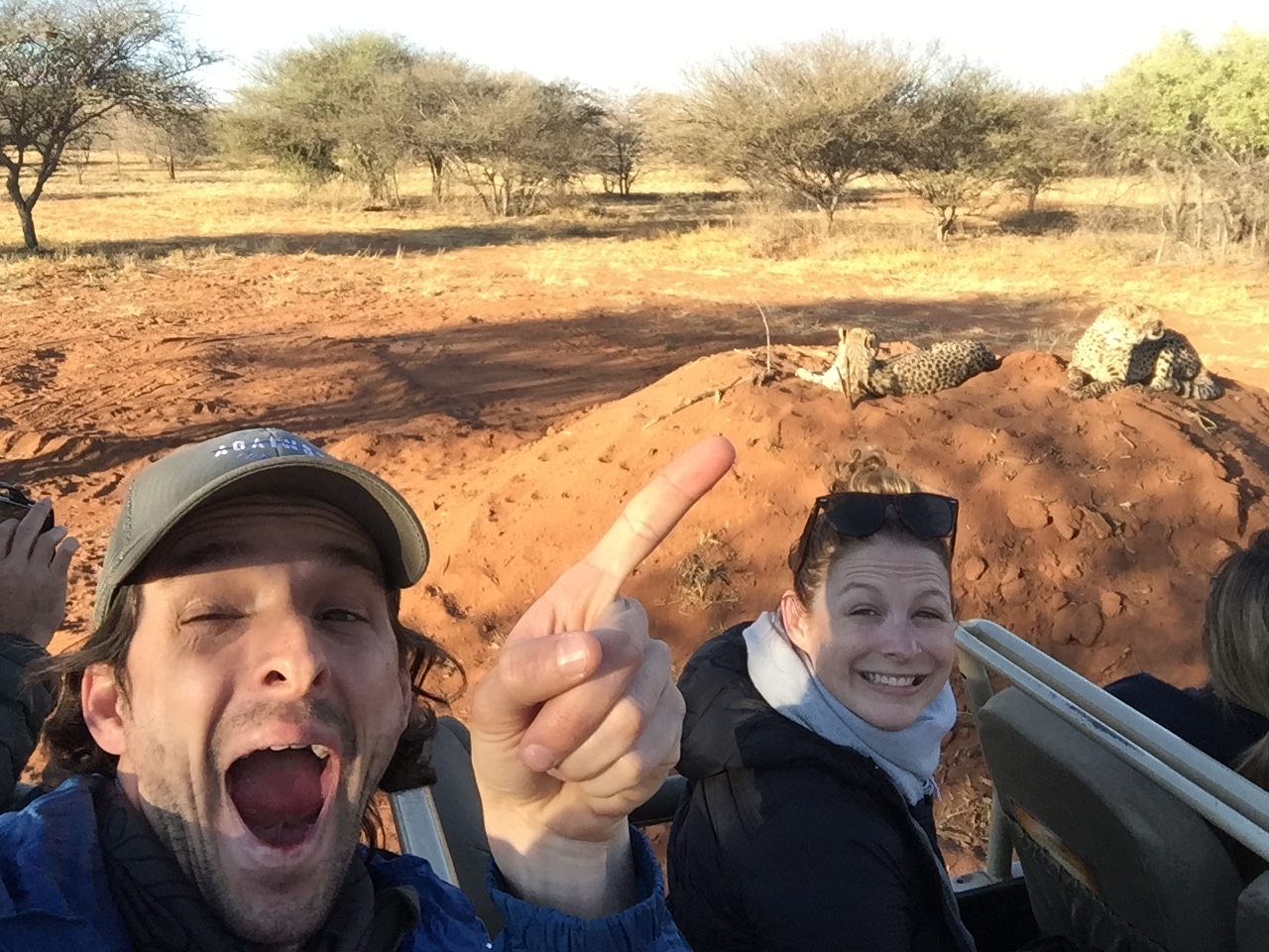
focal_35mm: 31
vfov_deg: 45.4
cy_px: 476
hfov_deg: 58.4
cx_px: 634
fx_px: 1136
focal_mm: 2.65
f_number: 2.2
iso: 32
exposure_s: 1/393
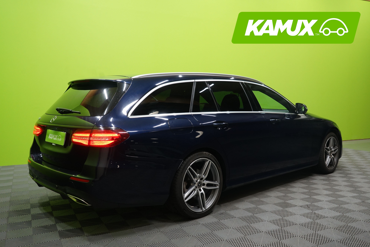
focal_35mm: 31
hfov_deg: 60.3
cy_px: 124
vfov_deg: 42.3
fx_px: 319
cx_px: 185
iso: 1000
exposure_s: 1/20
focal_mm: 31
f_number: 5.6
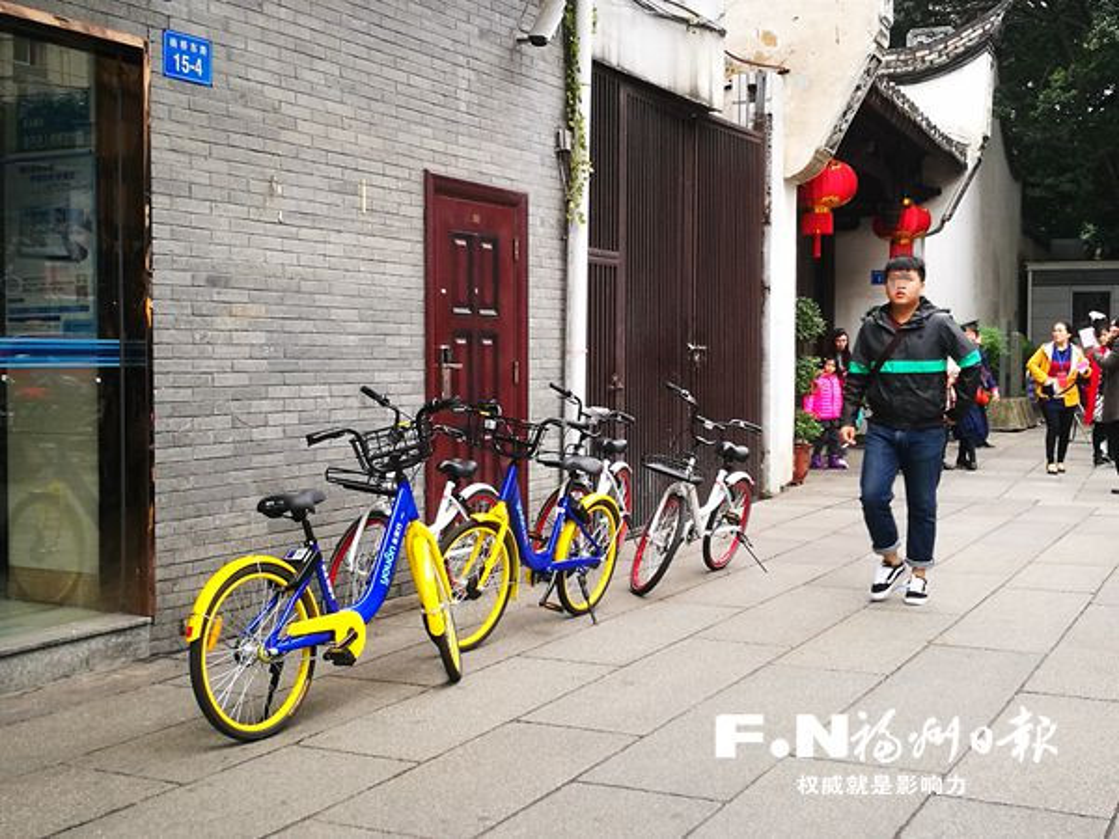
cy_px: 420
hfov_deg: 41.2
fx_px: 1487
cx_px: 560
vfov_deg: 31.5
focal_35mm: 46
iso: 80
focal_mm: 4.5
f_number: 2.2
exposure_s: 1/100
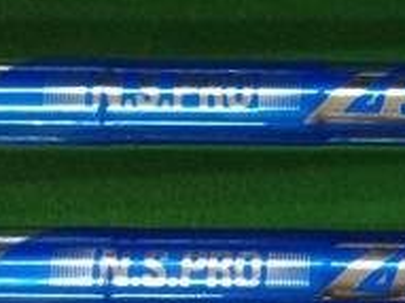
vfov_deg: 14.2
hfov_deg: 18.3
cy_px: 83
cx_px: 433
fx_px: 1216
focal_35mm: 104
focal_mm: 3.3
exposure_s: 1/30
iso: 100
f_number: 2.4
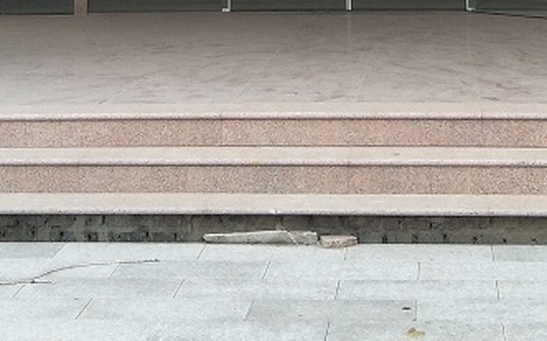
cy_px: -224
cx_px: 339
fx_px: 1371
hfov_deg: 22.5
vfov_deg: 13.1
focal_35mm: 92
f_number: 1.7
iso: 33
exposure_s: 1/513
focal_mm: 4.1
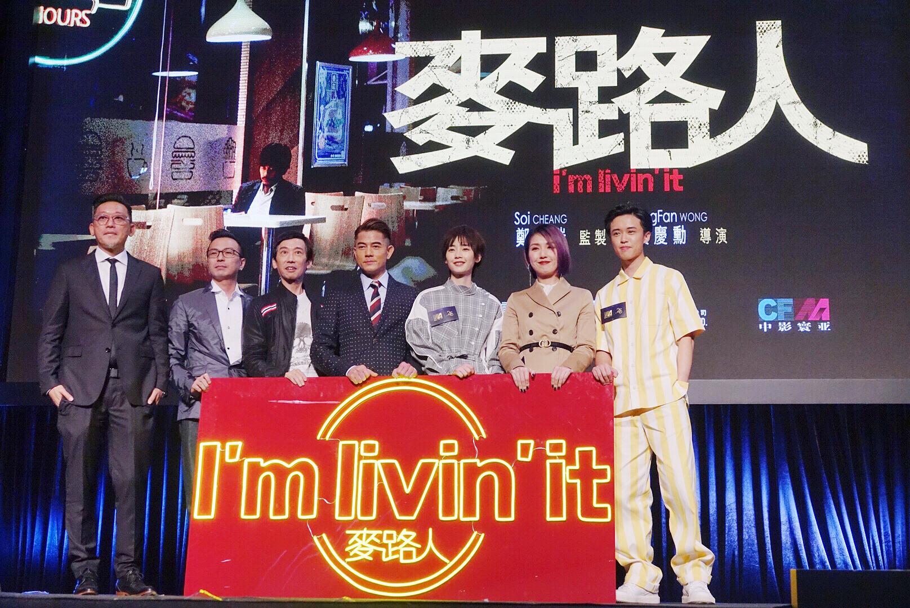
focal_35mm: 48
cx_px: 455
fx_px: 1214
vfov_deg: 28.1
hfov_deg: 41.1
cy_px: 304
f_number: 3.2
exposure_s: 1/640
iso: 1000
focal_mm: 17.55
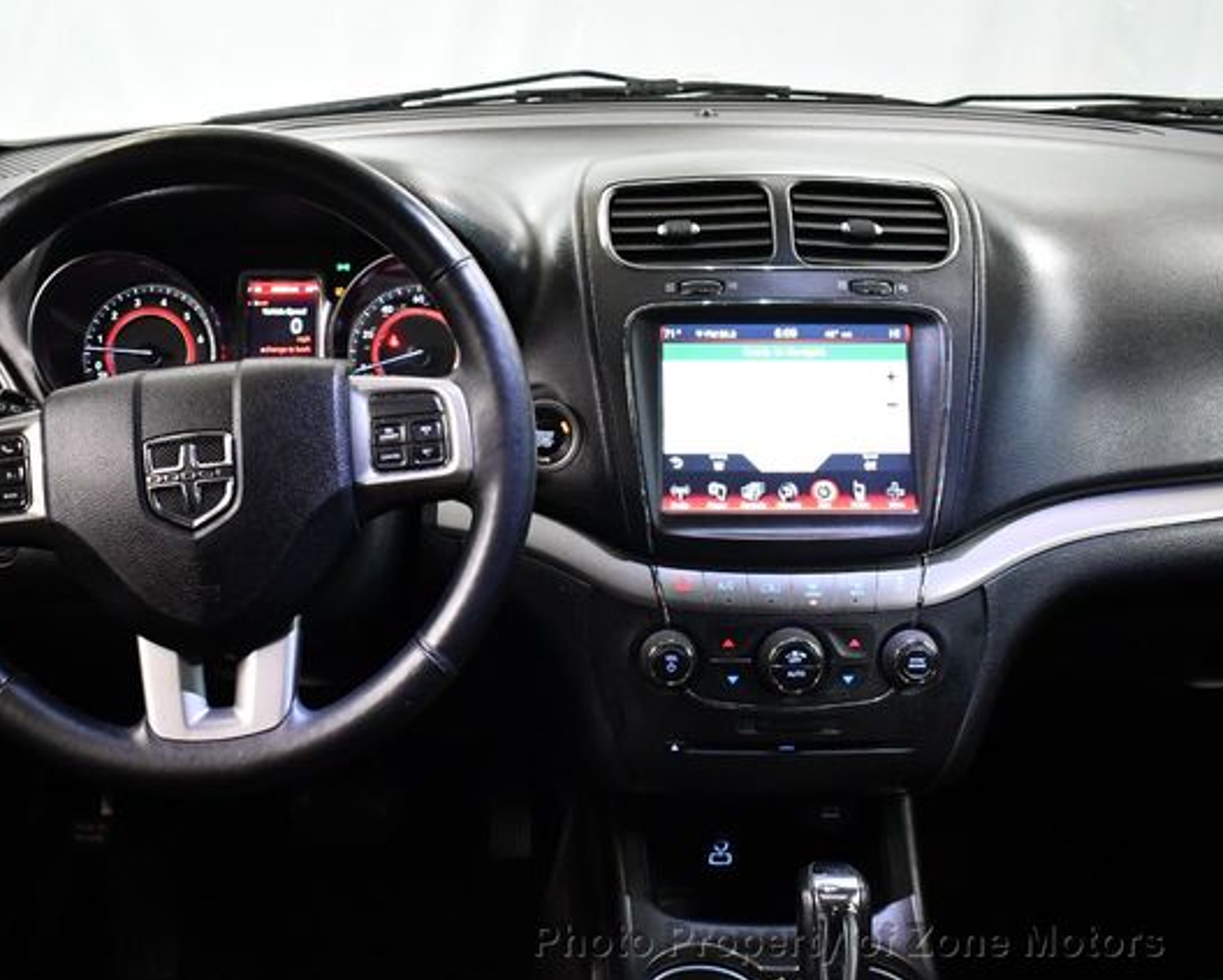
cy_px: 488
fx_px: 1485
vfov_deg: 36.5
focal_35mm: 41
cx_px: 498
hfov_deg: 44.6
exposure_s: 1/100
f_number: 3.5
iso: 3200
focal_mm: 18
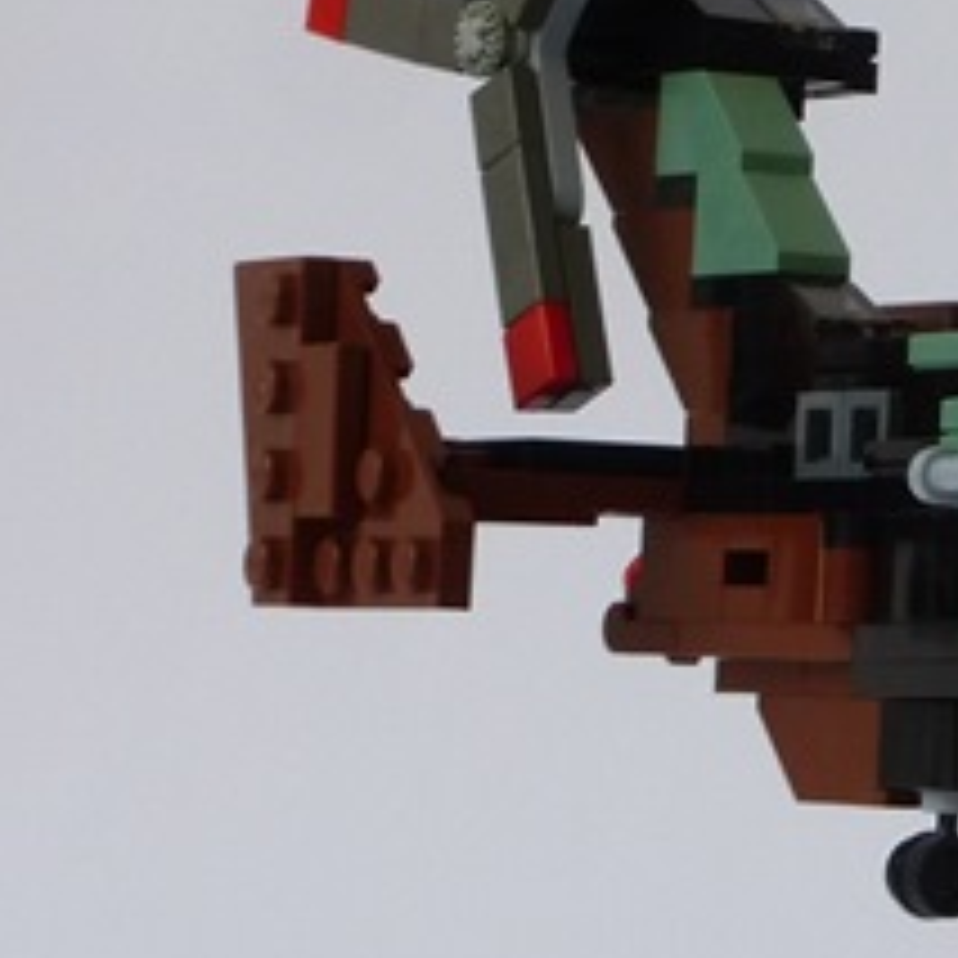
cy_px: -18
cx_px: 2217
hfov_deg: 7.9
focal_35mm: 208
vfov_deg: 8.4
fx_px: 6513
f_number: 4.1
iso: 160
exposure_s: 1/60
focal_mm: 8.7
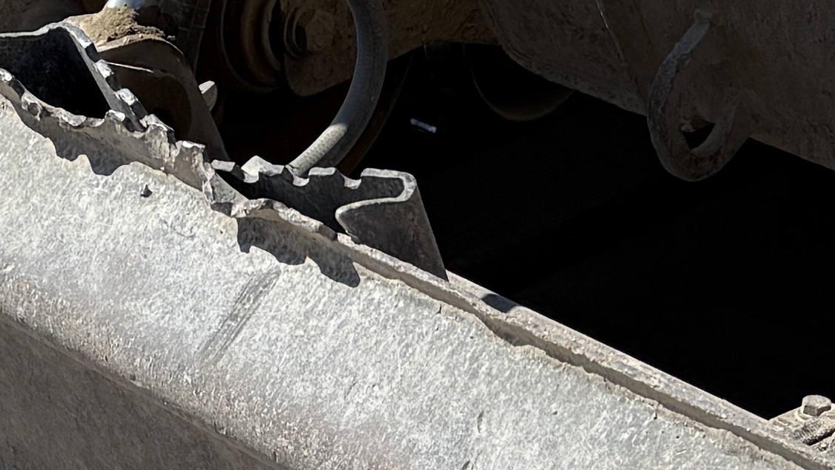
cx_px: 308
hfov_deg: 16.1
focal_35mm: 133
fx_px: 2945
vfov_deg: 7.8
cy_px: 1448
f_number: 1.78
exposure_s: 1/7353
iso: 80
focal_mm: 6.76
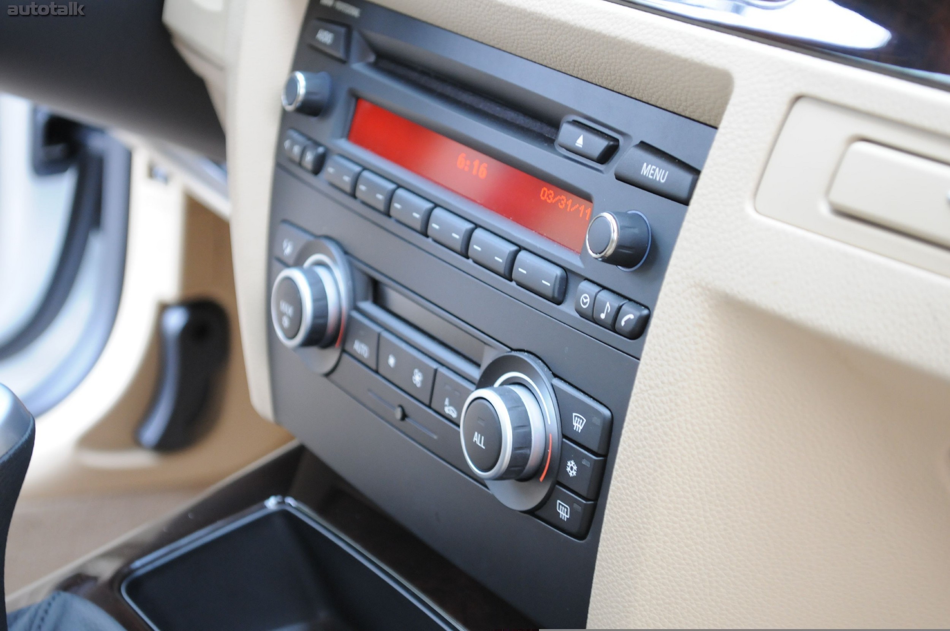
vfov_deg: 16.5
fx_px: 2175
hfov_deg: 24.6
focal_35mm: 82
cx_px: 475
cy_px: 316
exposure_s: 1/20
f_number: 5.6
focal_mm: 55
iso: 1000
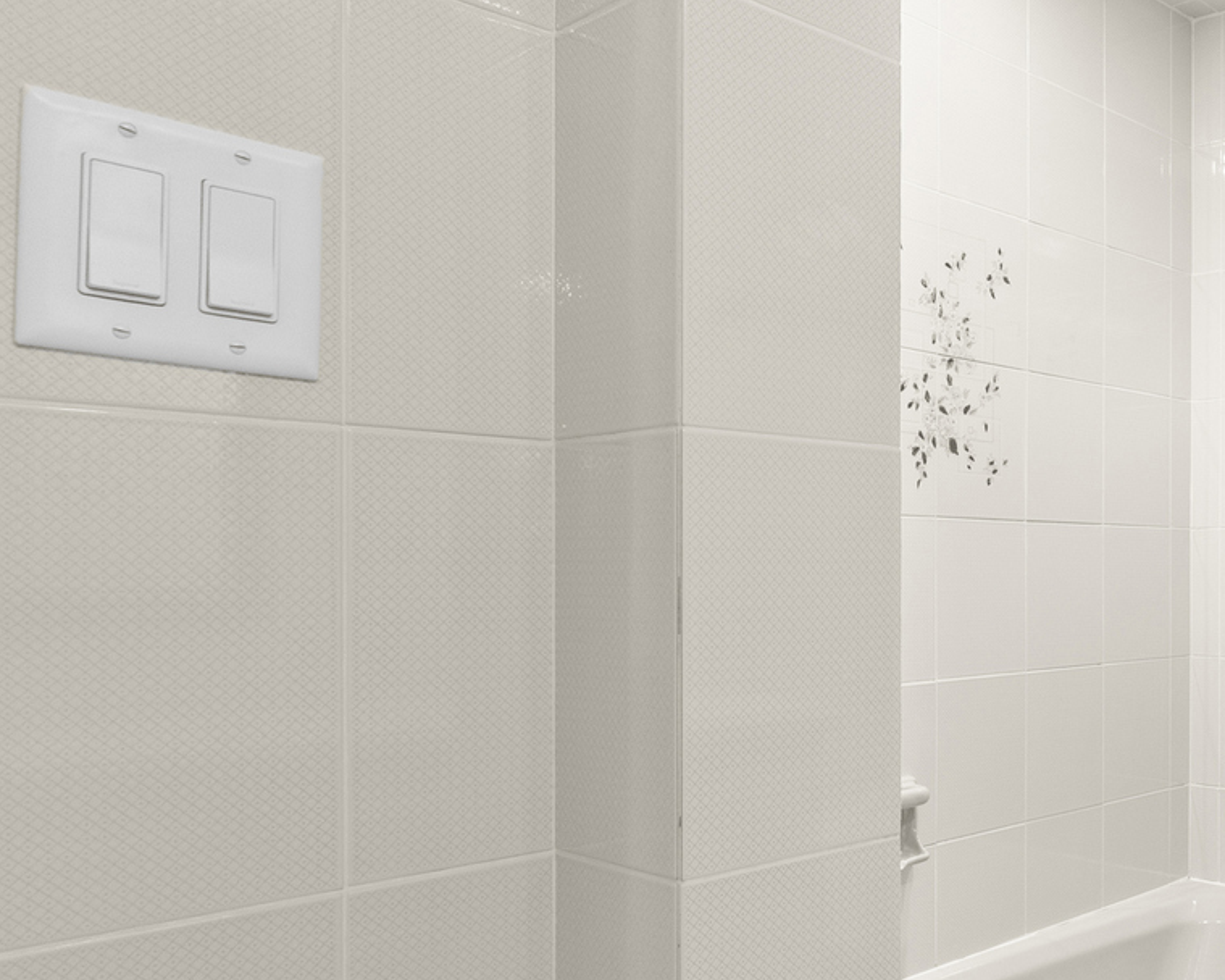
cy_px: 552
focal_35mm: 34
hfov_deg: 45.7
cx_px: 1189
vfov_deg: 43.3
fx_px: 1233
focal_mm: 17
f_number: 8
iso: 640
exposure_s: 1/1.25
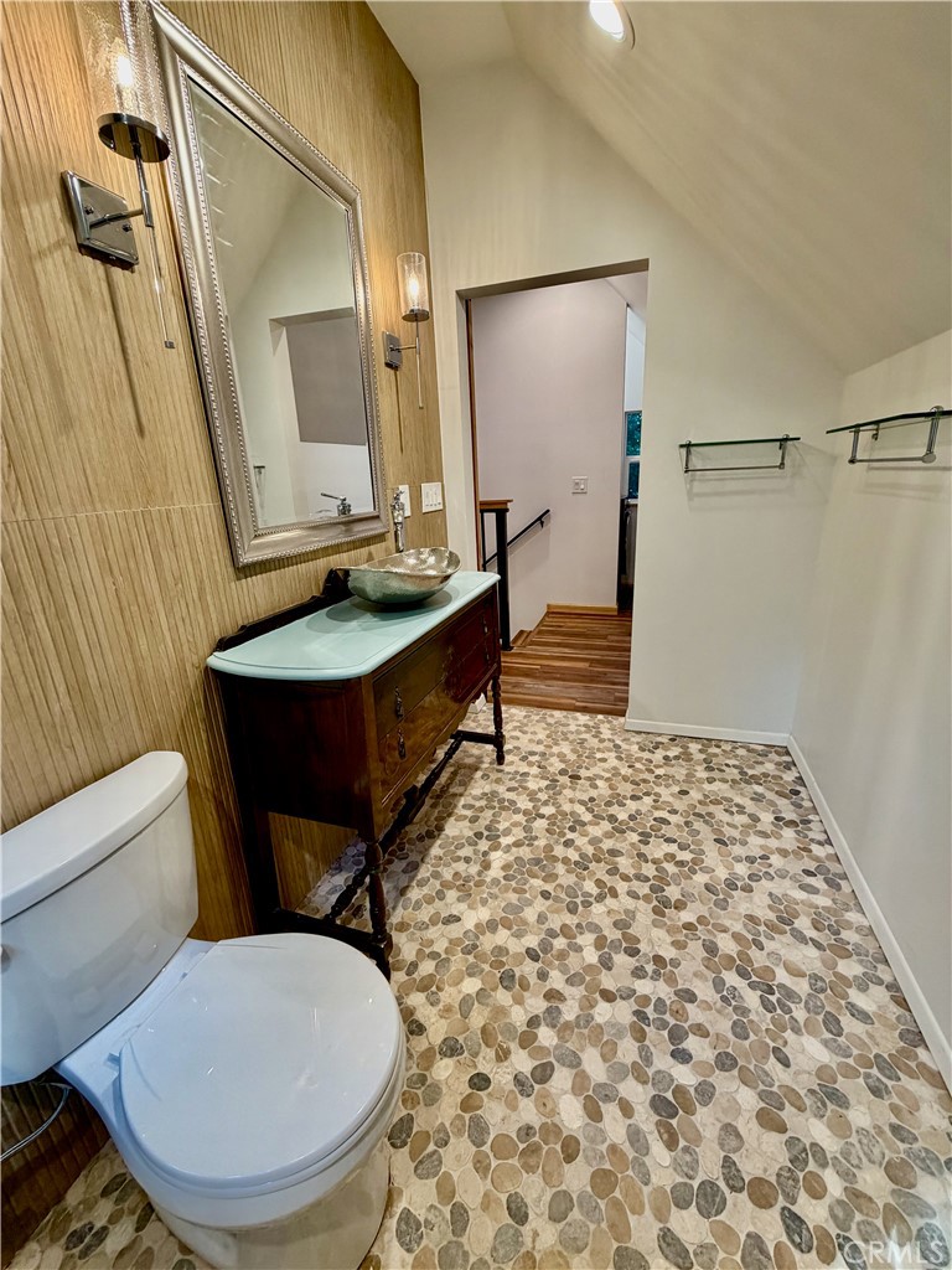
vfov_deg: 102.1
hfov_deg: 85.7
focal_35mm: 14
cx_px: 476
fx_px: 513
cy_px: 635
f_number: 2.2
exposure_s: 1/120
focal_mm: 2.22
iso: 250
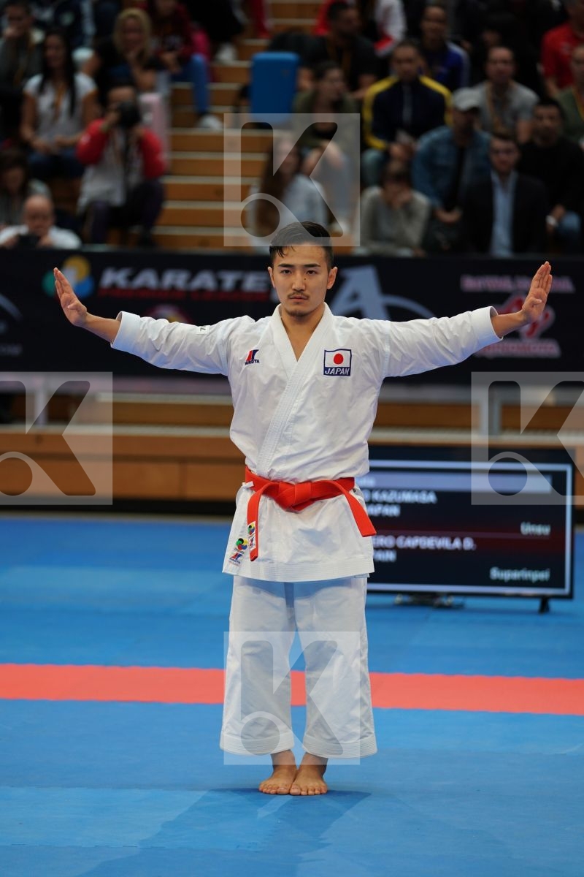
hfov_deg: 8.5
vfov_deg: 12.8
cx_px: 292
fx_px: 3917
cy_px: 438
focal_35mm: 161
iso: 800
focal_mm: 161
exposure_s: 1/500
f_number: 2.8
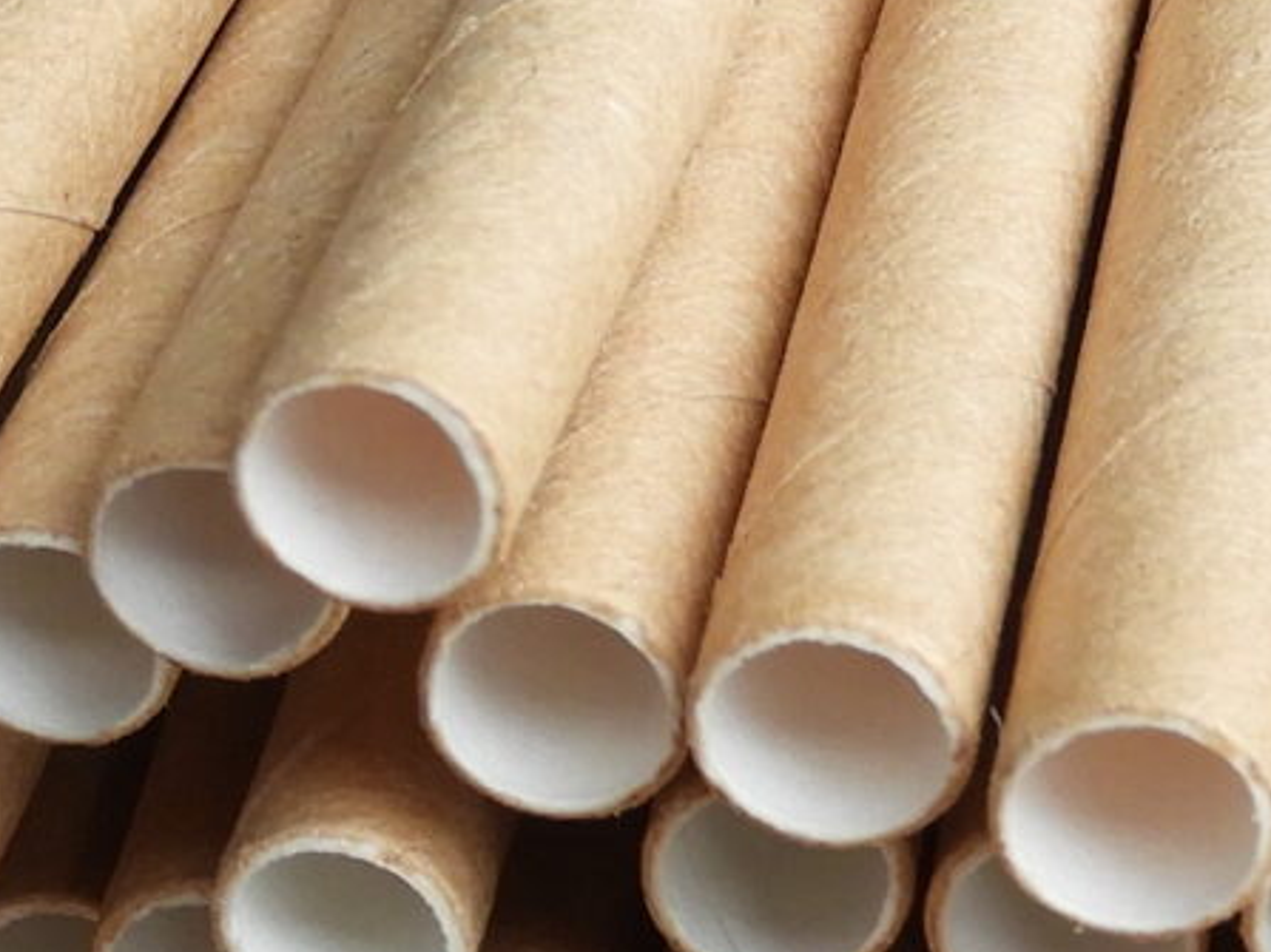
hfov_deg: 11.4
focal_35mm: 172
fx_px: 6314
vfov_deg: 8.5
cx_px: 114
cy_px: 1262
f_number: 3.5
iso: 100
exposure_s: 1/60
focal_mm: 5.4
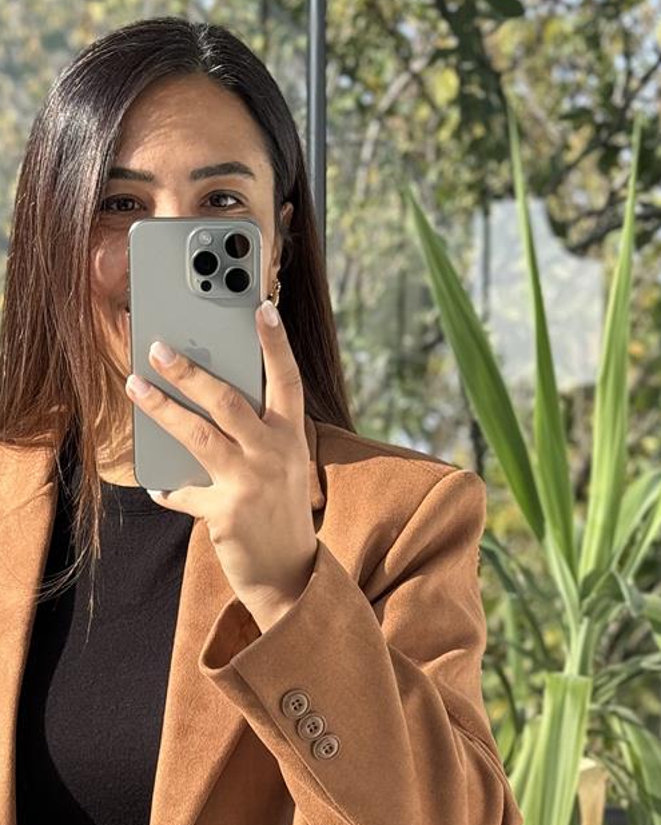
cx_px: 192
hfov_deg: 15.2
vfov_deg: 18.5
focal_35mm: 101
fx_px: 2468
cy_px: 838
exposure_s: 1/374
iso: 64
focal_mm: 6.76
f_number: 1.78
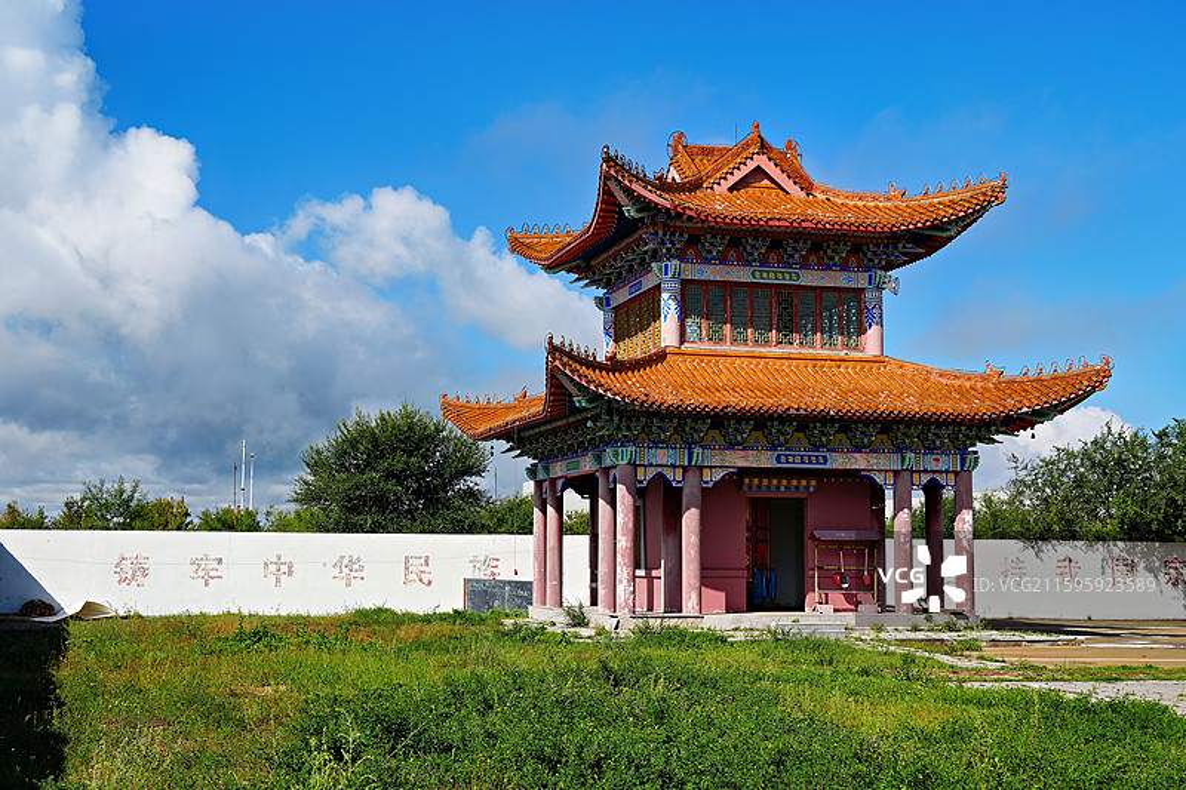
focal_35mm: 51
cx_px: 593
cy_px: 395
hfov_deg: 38.9
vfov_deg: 26.5
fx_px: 1680
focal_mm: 34
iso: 100
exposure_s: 1/250
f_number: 11
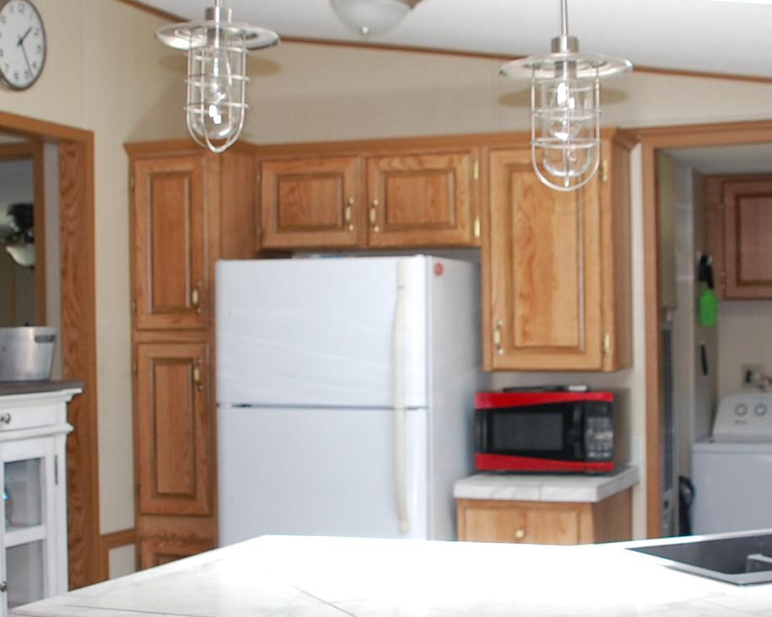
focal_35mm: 66
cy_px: 340
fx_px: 1509
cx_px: 439
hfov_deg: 28.7
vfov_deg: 23.1
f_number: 3.8
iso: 400
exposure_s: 1/60
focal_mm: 21
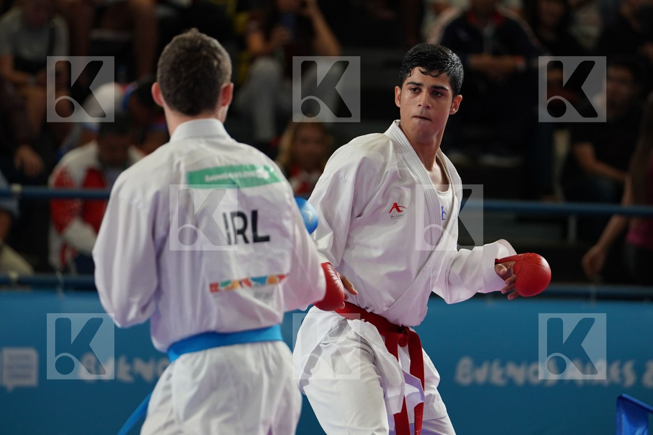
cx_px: 326
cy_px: 218
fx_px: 5078
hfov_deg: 7.4
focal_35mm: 280
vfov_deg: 4.9
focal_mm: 187
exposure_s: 1/1000
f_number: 2.8
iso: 1000
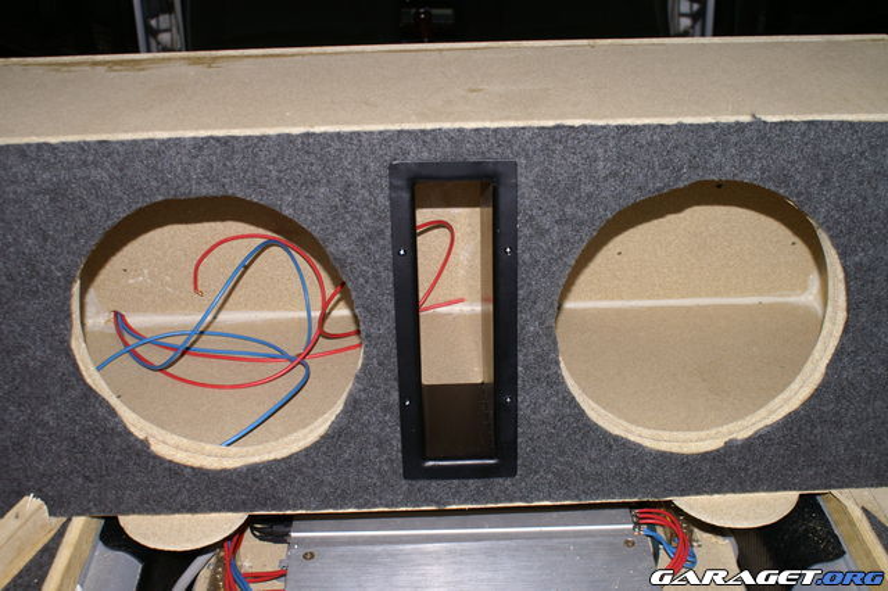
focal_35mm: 39
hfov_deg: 49.6
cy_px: 296
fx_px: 961
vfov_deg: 34.2
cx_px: 444
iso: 400
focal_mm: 26
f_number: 4.5
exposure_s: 1/60
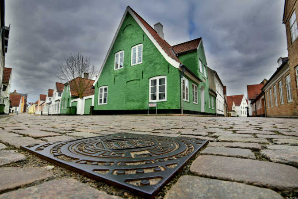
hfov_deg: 96.7
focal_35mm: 16
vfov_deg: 73.8
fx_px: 132
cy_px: 100
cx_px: 149
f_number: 9
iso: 100
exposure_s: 1/100
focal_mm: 16
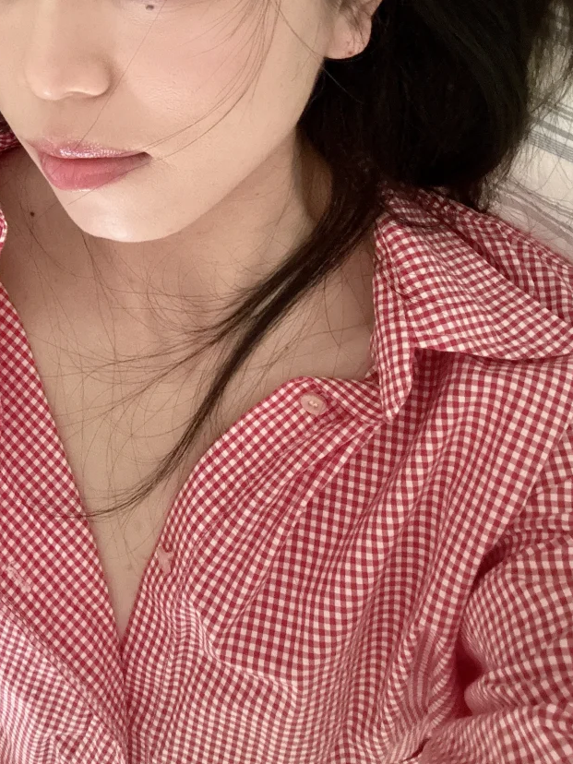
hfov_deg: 34.8
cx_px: 108
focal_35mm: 40
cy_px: 117
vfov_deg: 43.8
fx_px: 883
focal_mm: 2.69
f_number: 1.9
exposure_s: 1/21
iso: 640
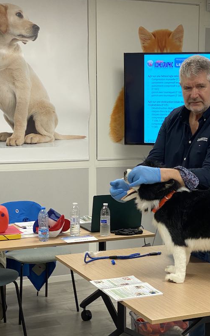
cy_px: 204
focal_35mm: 74
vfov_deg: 27.8
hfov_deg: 17.5
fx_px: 678
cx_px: 154
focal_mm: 6
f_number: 2
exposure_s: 1/100
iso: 125
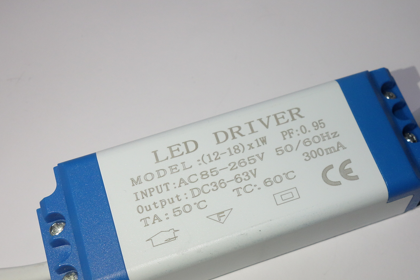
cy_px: 160
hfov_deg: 40.1
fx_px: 572
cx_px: 258
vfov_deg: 27.5
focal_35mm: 49
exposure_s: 1/100
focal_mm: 10.4
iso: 800
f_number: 4.5
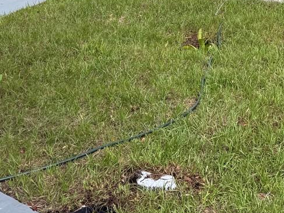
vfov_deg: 17.0
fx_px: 648
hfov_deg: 22.5
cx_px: 355
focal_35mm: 79
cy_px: -103
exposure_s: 1/700
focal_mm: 6.76
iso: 80
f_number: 1.78
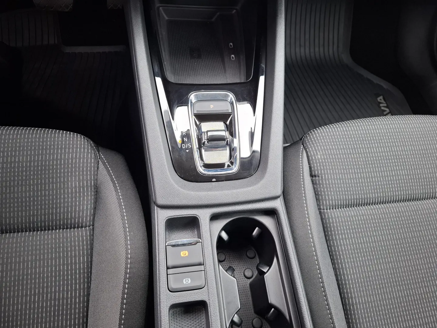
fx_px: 290
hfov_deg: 73.9
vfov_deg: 58.9
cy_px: 164
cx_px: 218
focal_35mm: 23
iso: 125
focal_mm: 5.54
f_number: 1.8
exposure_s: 1/100
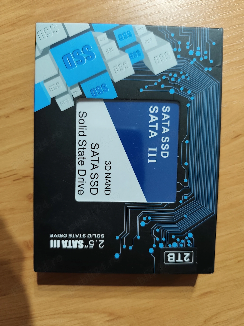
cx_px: 122
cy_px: 163
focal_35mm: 23
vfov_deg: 73.9
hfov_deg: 58.9
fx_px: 216
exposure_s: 1/25
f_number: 1.65
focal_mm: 6.19
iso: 1250
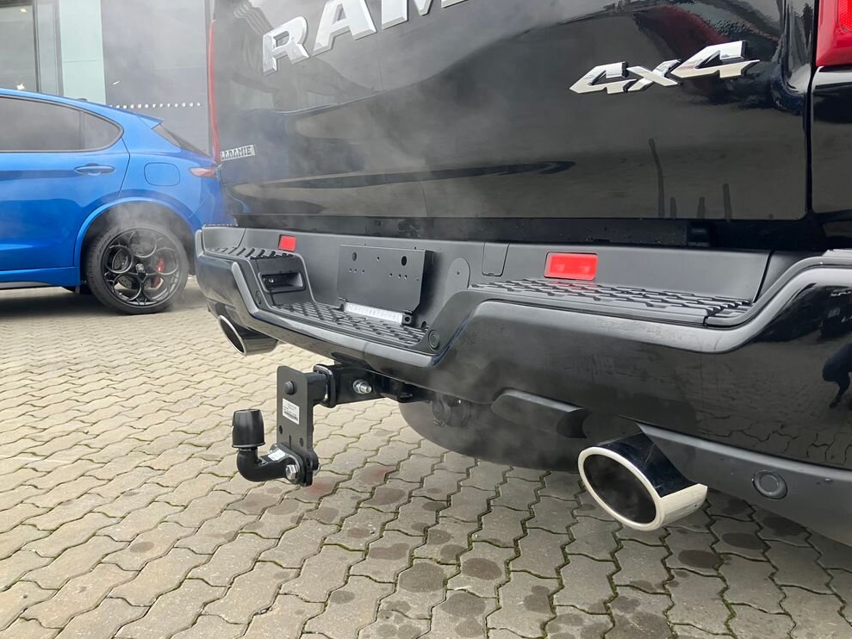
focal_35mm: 29
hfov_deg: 61.7
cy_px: 323
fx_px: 714
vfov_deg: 48.2
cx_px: 426
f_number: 1.8
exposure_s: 1/96
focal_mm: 3.99
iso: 80
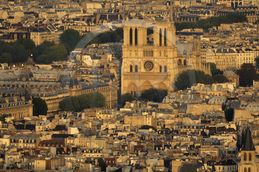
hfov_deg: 3.3
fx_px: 4526
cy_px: 86
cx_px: 130
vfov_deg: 2.2
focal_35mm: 630
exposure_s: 1/180
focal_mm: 420
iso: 100
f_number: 5.6
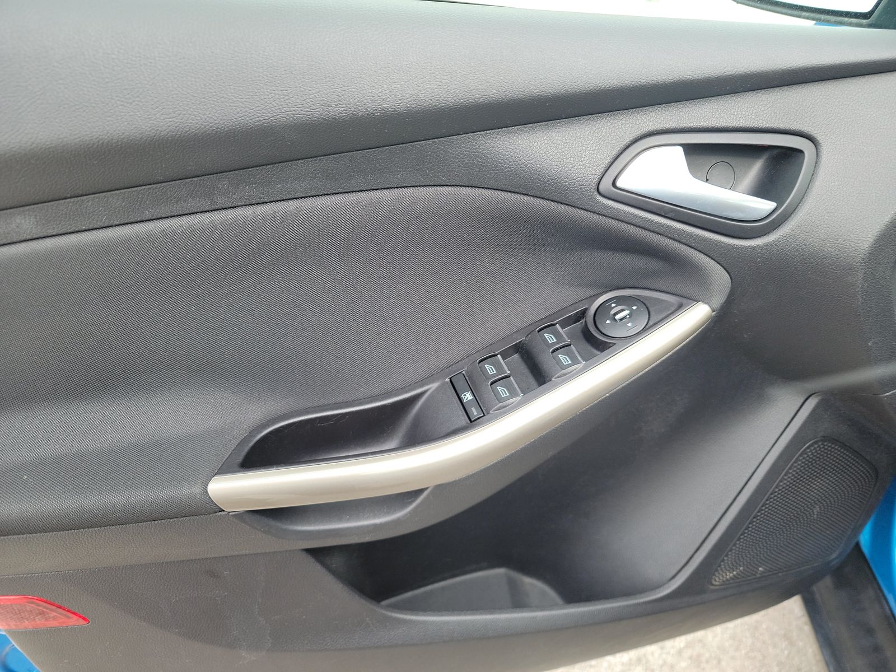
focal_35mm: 24
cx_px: 448
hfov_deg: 71.6
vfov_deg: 56.8
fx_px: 621
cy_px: 336
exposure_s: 1/59
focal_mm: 6.7
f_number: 1.8
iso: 53
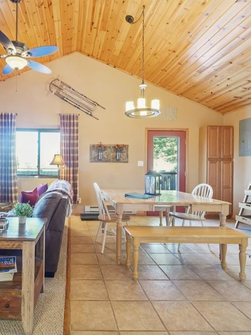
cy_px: 167
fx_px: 213
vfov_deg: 76.4
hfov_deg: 58.9
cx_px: 73
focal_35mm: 22
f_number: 8
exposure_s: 1/1.67
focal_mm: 10
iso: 800
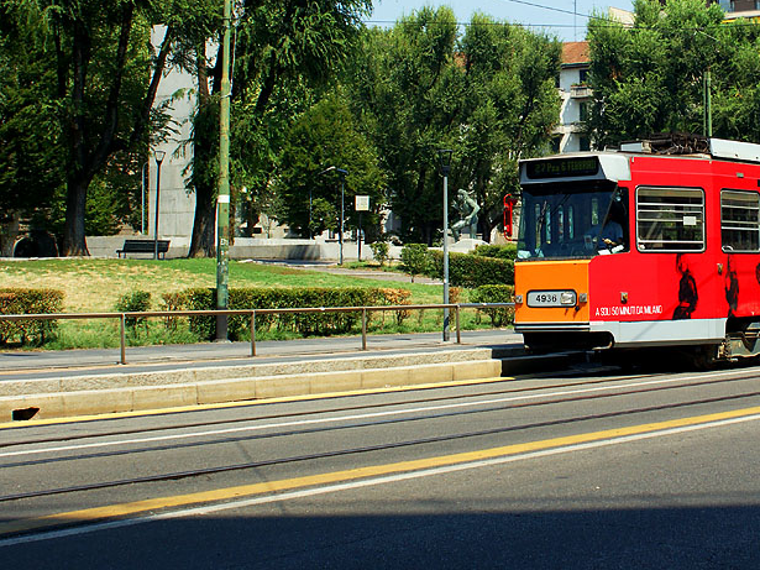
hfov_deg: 26.4
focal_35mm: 72
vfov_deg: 20.3
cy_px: 171
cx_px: 631
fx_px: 1580
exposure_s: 1/500
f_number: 6.3
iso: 200
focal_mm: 30
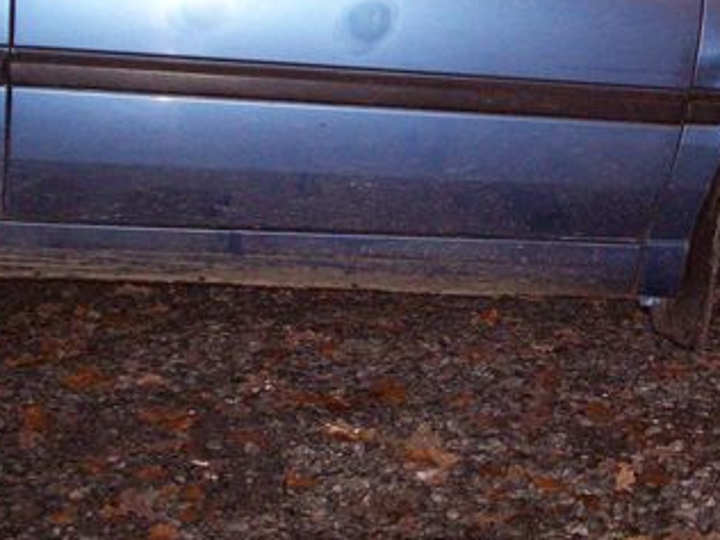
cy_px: 157
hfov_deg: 25.6
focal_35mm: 75
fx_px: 1560
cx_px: 551
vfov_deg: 19.5
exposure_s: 1/64
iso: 200
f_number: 2.8
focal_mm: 6.2
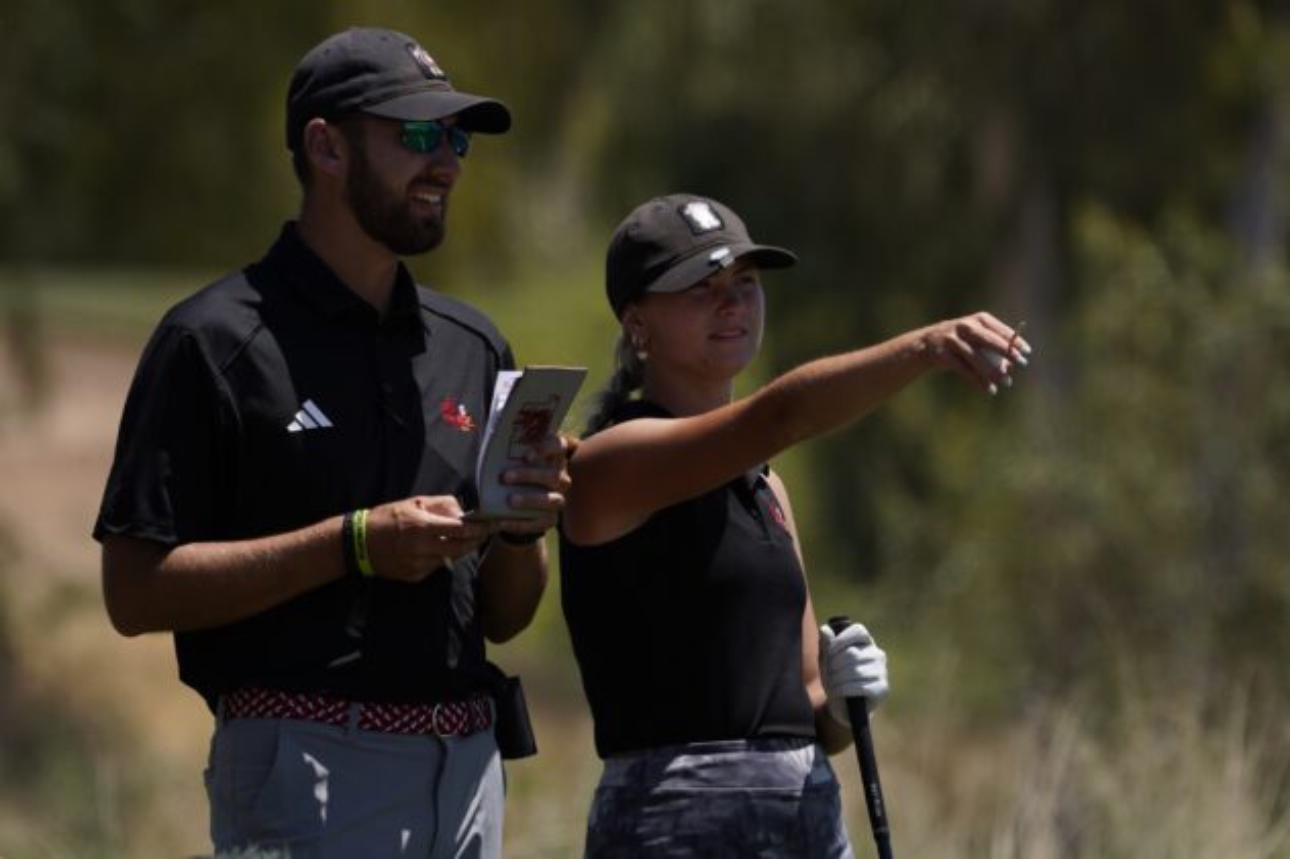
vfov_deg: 2.3
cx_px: 645
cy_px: 430
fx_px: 21493
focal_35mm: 600
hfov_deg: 3.4
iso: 200
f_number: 9
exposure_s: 1/500
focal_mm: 600
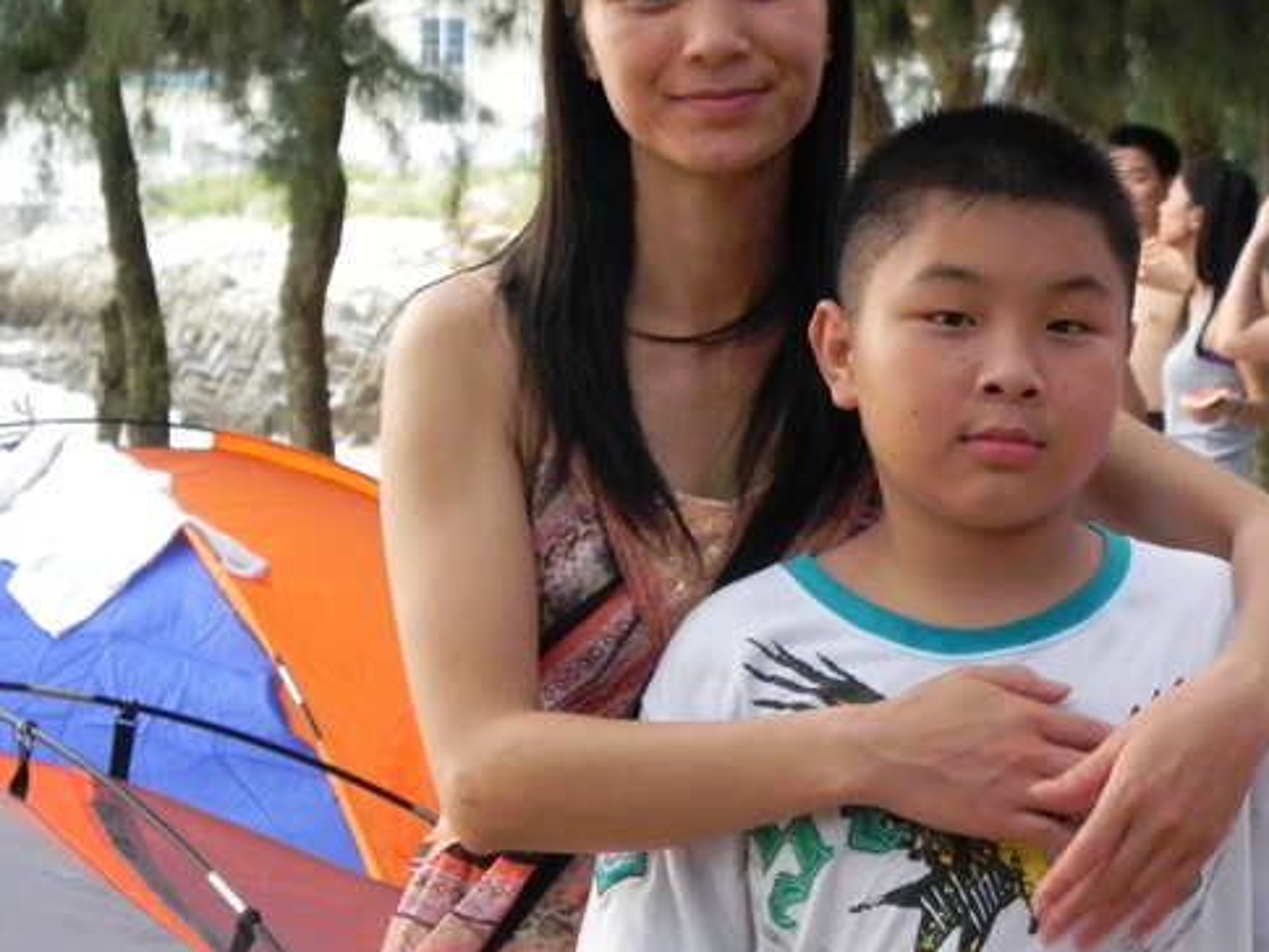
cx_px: 895
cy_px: 281
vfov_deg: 8.0
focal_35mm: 186
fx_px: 6820
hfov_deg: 10.6
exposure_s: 1/86.4
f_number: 4.5
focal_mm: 23
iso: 800
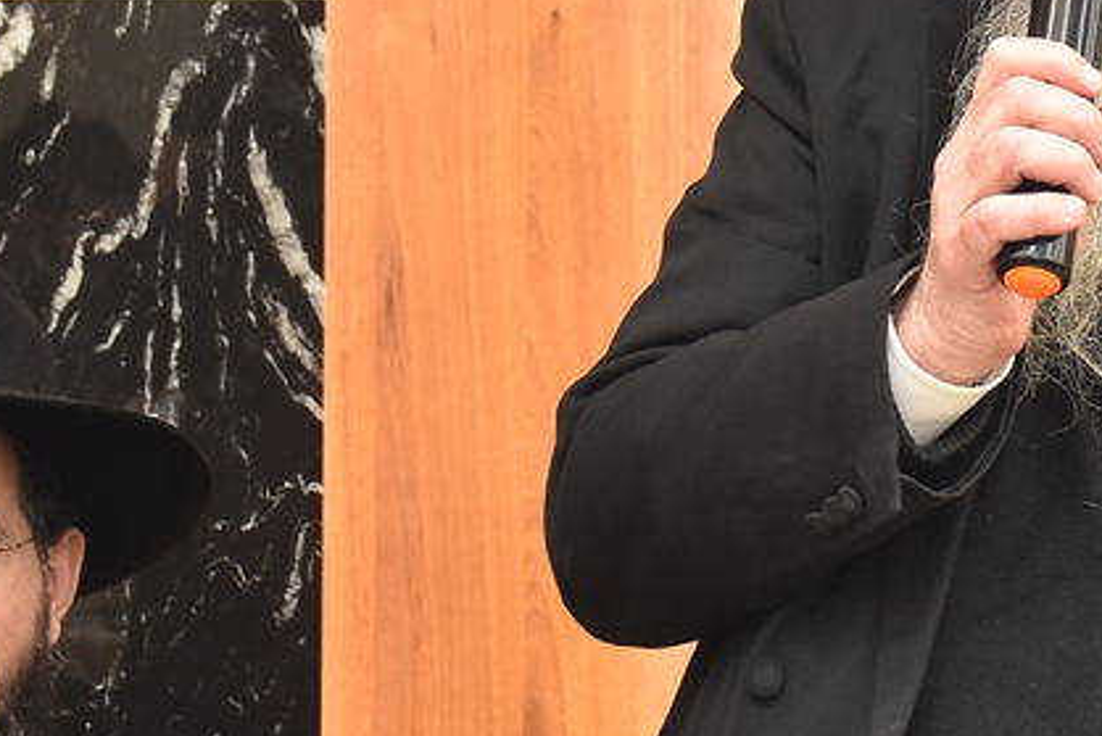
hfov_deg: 10.7
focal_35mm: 191
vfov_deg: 7.2
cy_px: 100
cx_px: 1010
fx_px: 5848
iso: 1250
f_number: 5.6
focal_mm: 38
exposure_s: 1/100
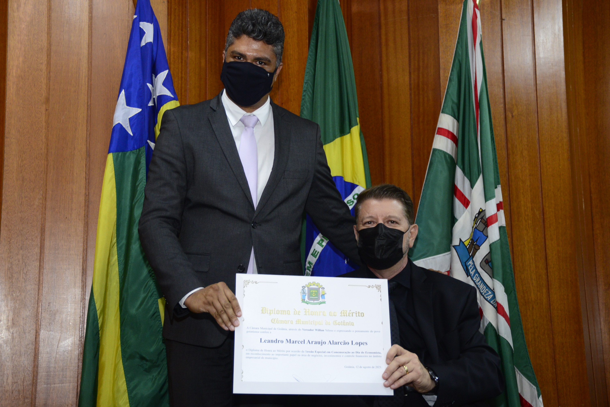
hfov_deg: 38.2
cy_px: 204
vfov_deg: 26.0
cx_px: 305
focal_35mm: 52
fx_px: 881
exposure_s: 1/60
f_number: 5
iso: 2500
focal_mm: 52
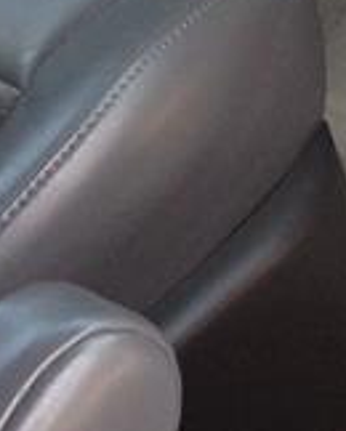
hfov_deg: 7.5
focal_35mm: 203
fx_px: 2594
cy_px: -466
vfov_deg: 8.9
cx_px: 484
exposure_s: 1/120
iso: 80
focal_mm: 4.13
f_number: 2.4
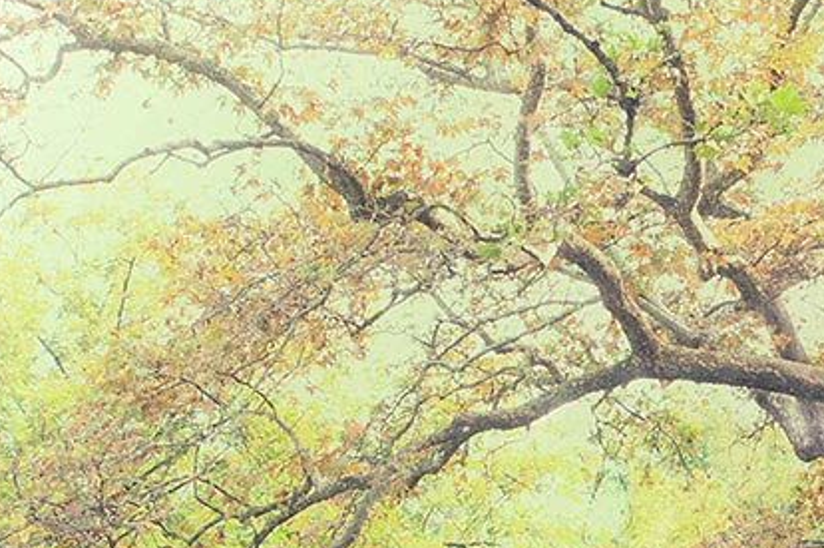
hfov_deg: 13.4
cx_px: 685
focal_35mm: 152
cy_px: 632
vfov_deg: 8.9
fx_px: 3475
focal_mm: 42
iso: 640
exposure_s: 1/400
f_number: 7.1
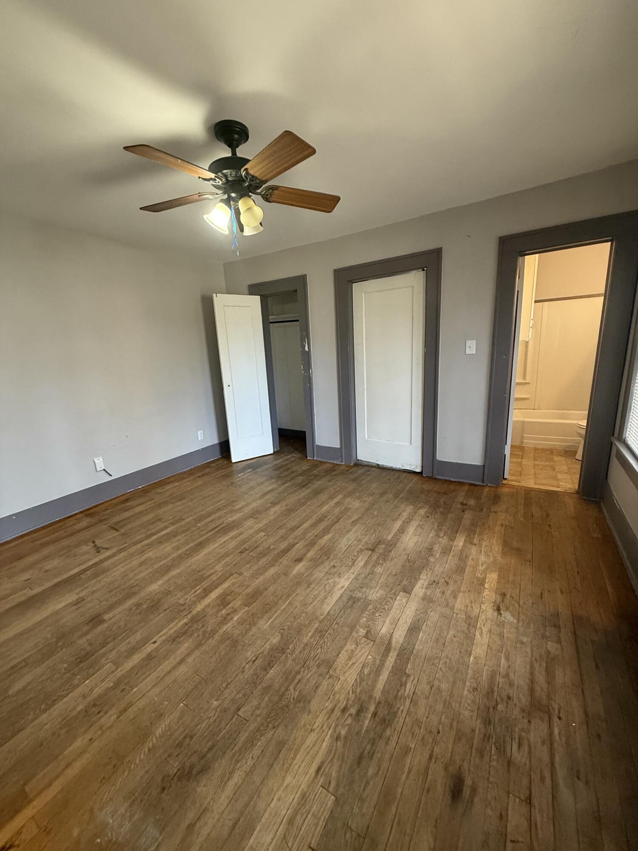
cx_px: 319
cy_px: 426
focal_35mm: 14
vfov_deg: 102.1
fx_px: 344
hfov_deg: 85.7
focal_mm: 2.22
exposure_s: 1/60
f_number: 2.2
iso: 400
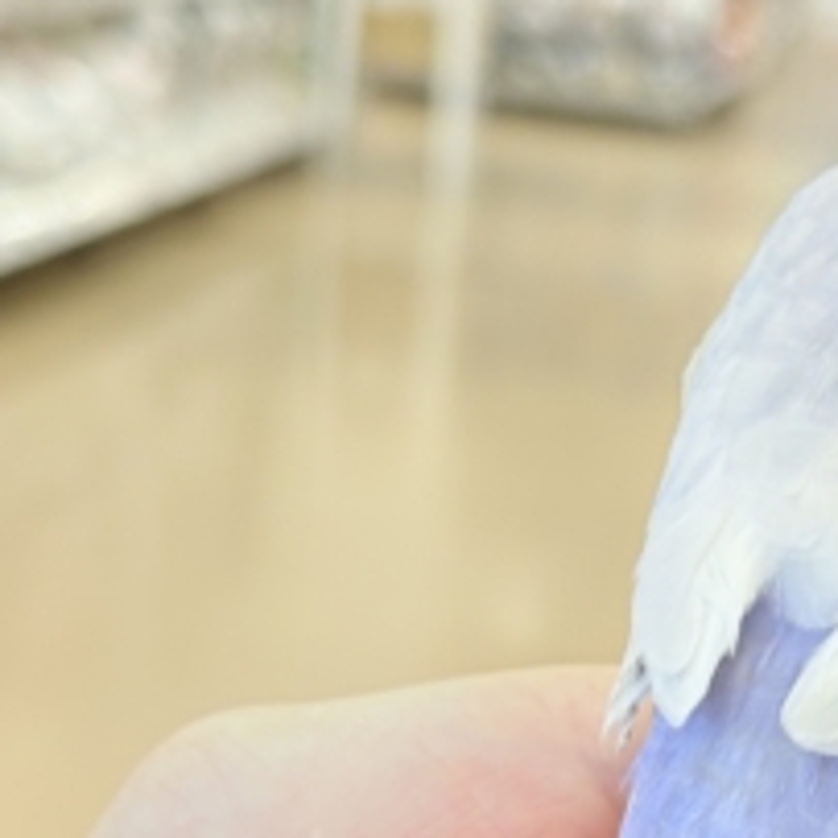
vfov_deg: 11.9
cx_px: 966
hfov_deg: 11.8
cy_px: 813
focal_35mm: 145
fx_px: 3971
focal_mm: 5.96
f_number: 1.6
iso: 50
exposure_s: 1/50
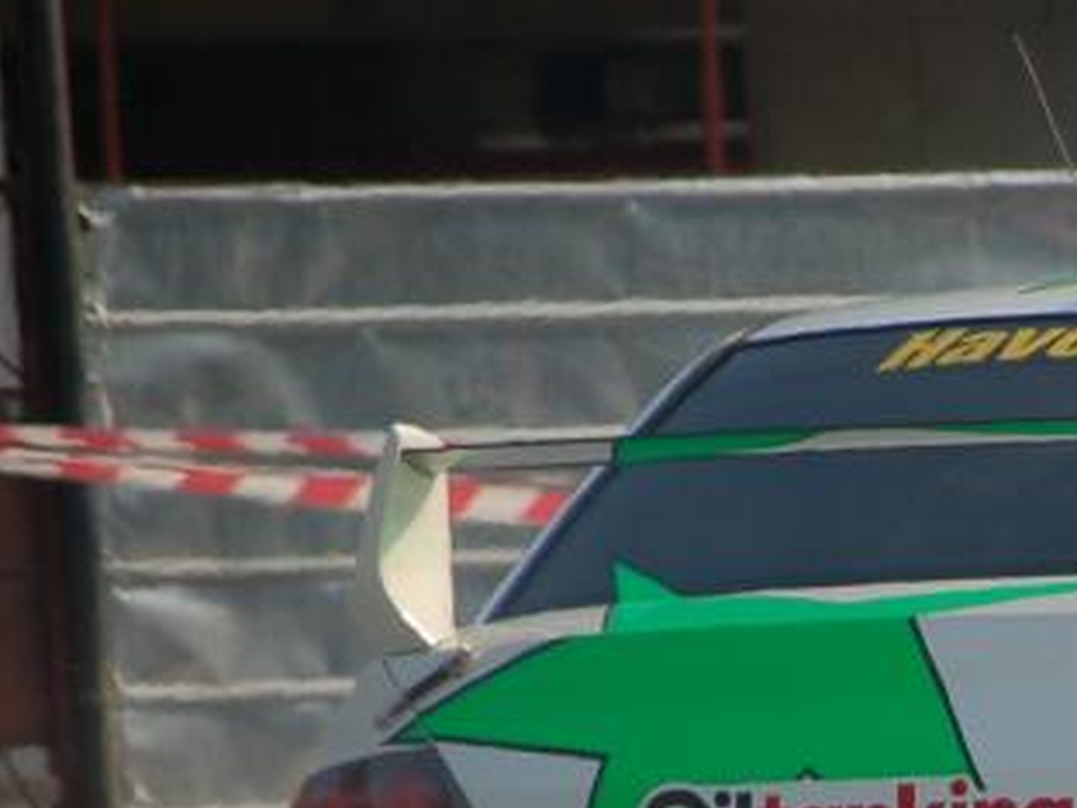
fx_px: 19837
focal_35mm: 638
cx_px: 1709
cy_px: 1117
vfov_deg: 2.3
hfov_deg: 3.1
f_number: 5
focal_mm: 135
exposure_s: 1/1000
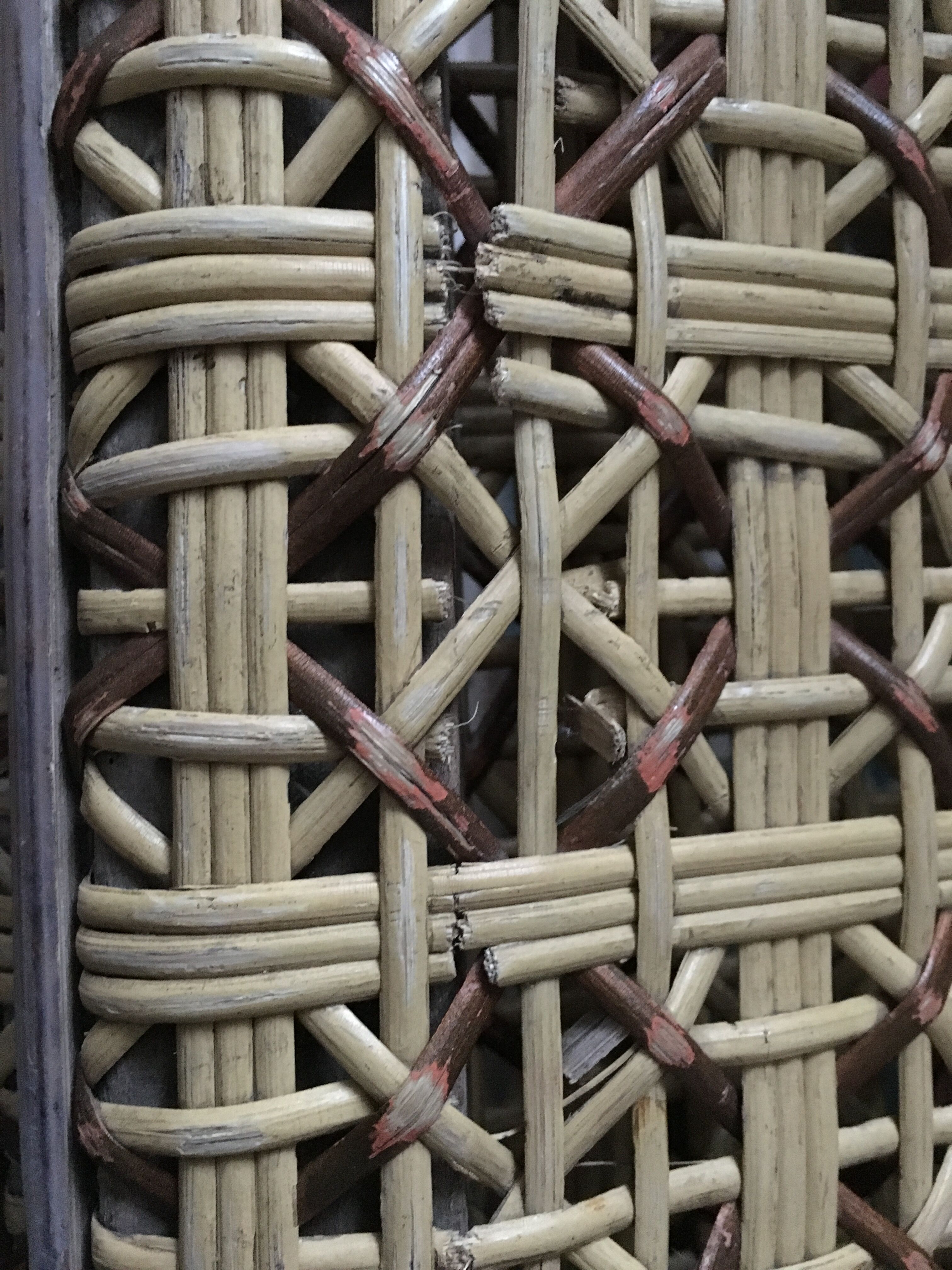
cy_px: 635
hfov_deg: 48.2
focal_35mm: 29
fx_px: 1063
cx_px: 476
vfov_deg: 61.7
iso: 640
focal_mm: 4.15
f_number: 2.2
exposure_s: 1/17
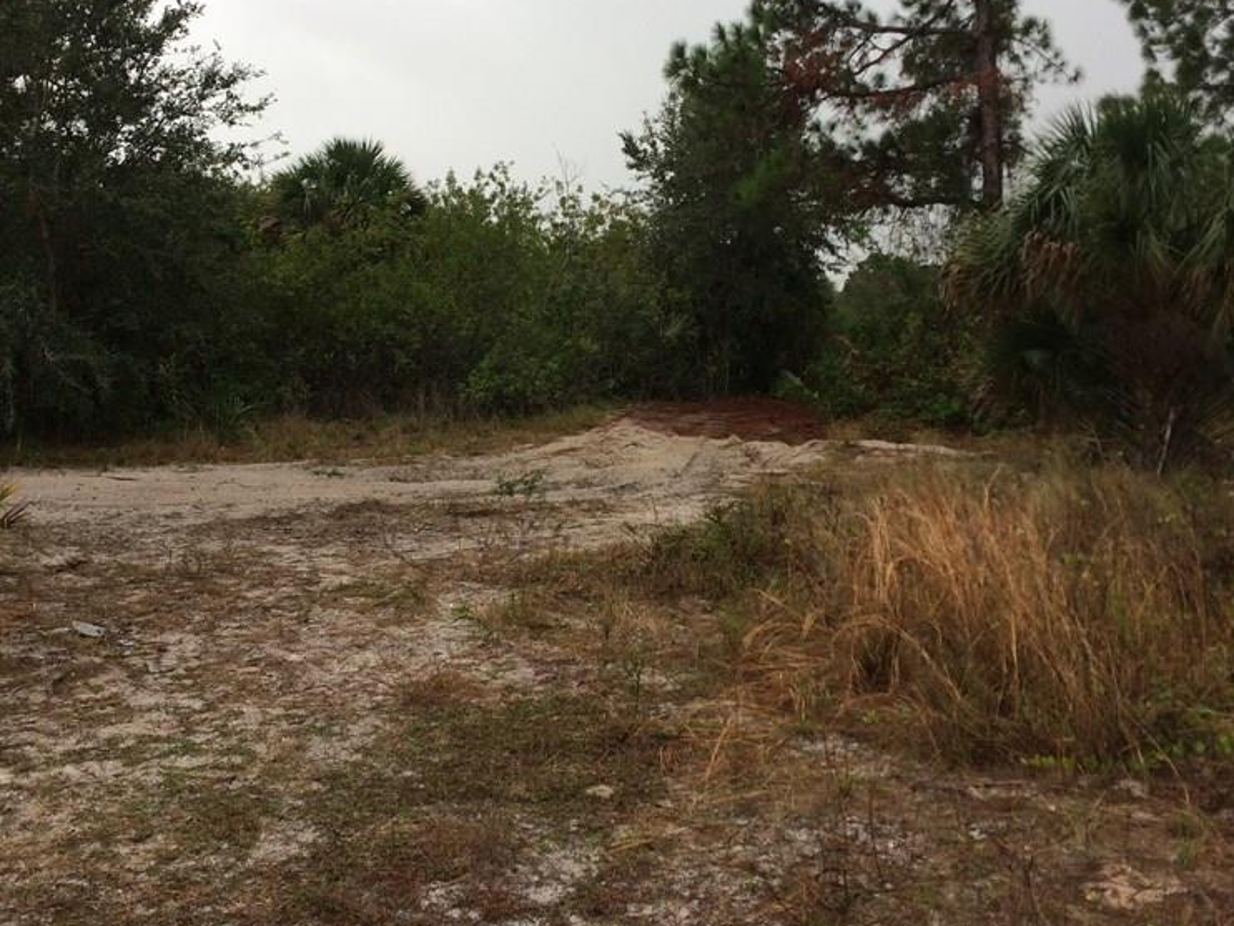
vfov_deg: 35.7
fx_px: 1426
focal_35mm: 40
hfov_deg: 46.7
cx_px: 559
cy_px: 324
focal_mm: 4.15
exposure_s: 1/373
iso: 32
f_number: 2.2
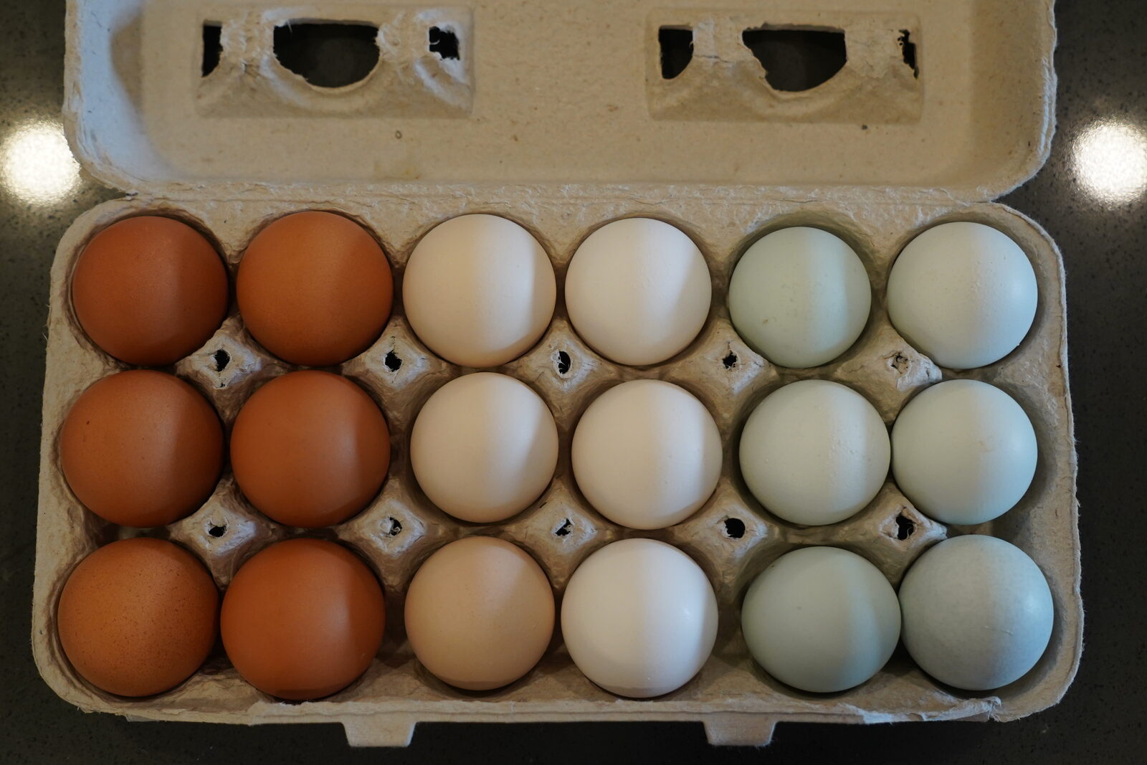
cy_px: 382
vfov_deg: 28.1
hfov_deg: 41.1
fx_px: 1529
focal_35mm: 48
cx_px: 574
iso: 1250
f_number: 4
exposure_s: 1/160
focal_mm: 32
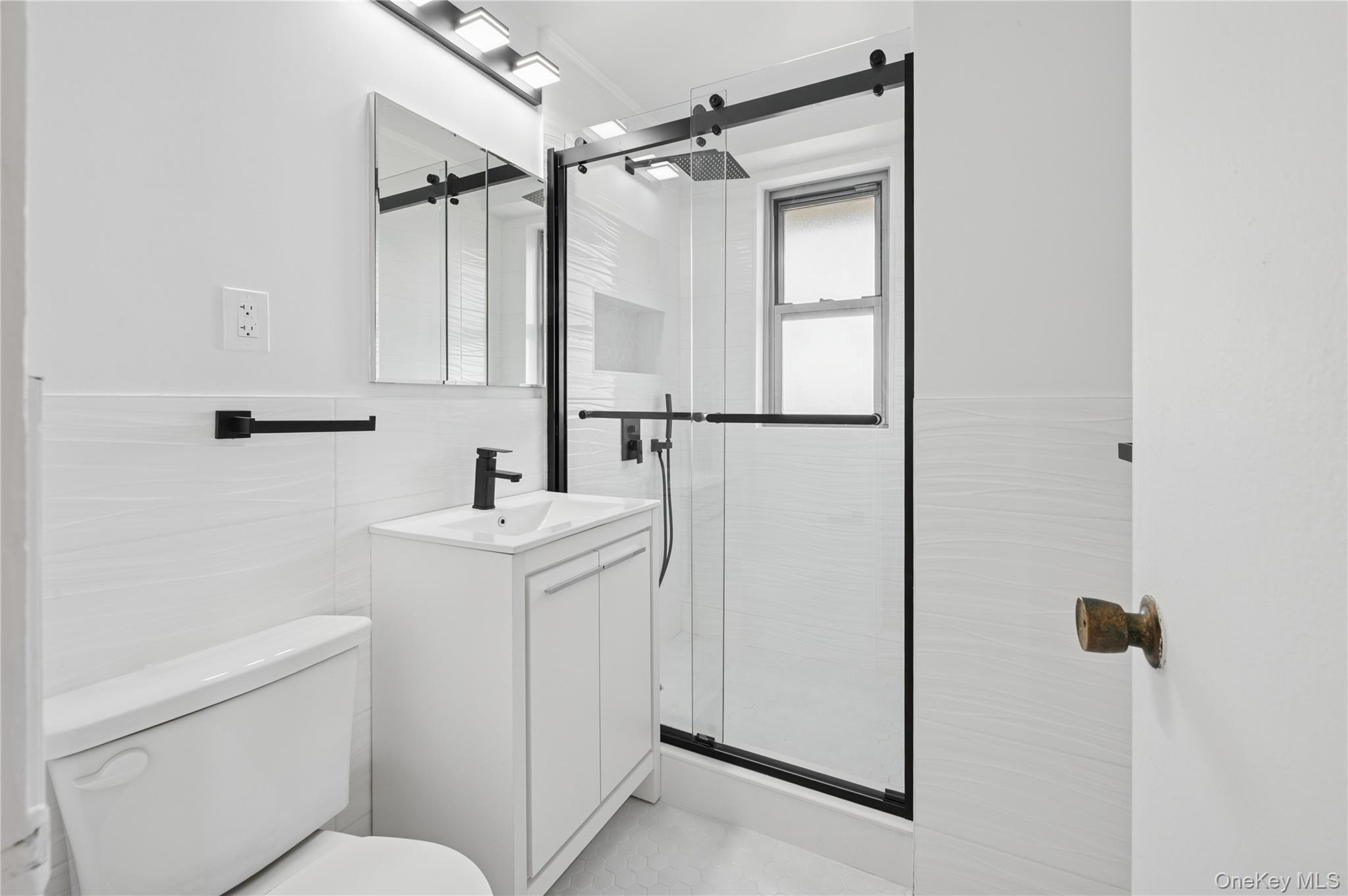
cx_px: 674
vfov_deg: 81.1
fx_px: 524
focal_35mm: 14
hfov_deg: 104.3
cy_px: 448
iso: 200
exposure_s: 1/13
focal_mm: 14
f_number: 11
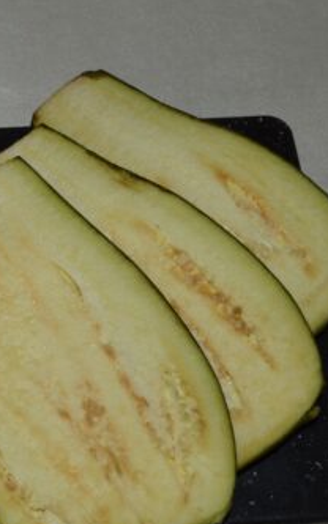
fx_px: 1102
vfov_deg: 26.8
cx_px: -46
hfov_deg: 16.4
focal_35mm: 77
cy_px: 309
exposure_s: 1/60
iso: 100
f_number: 8
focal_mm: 24
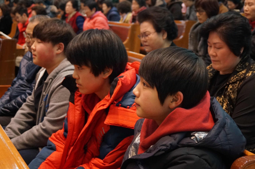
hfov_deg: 37.9
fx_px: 371
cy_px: 84
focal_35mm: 52
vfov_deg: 25.7
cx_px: 128
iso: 2000
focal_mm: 35
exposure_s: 1/60
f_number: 5
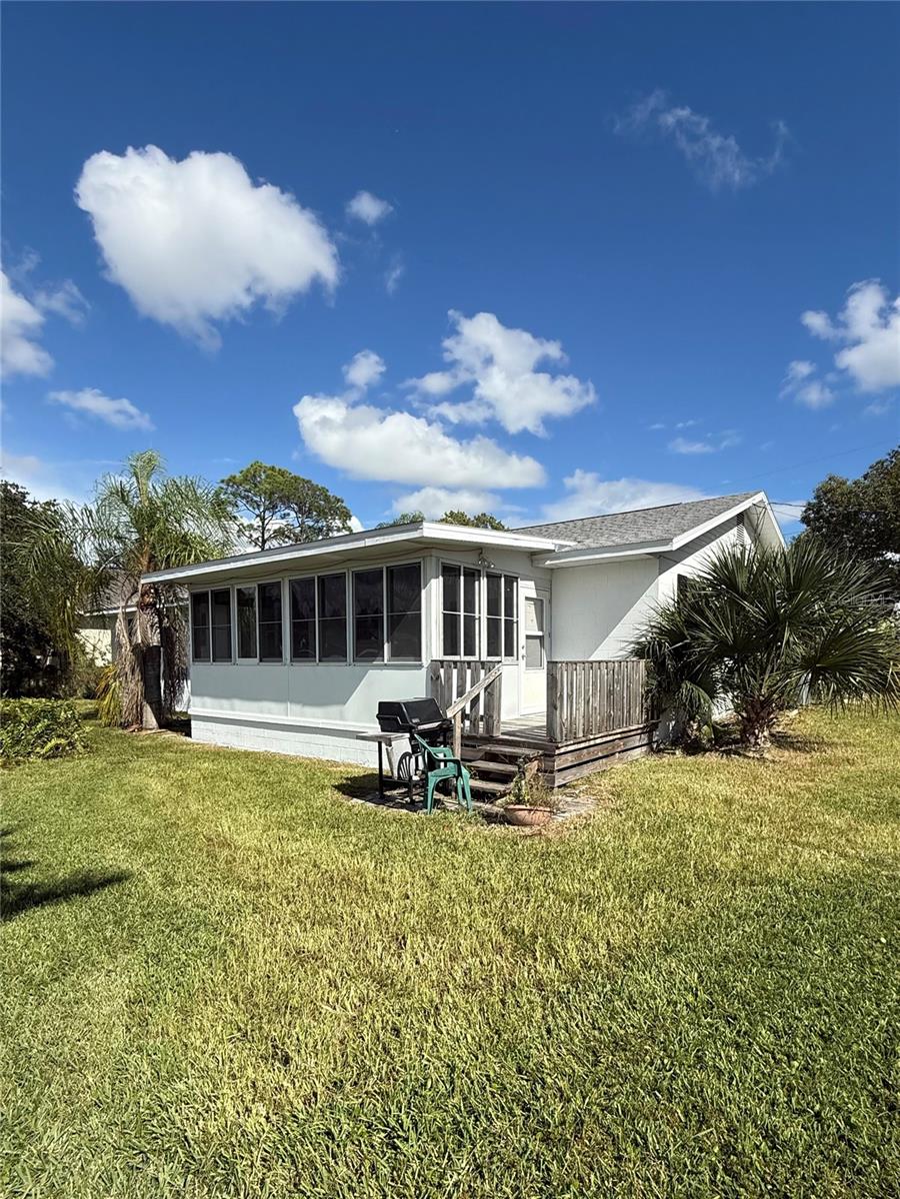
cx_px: 450
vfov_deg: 102.1
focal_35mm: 14
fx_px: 485
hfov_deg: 85.7
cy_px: 600
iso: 50
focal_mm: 2.22
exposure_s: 1/3289
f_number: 2.2
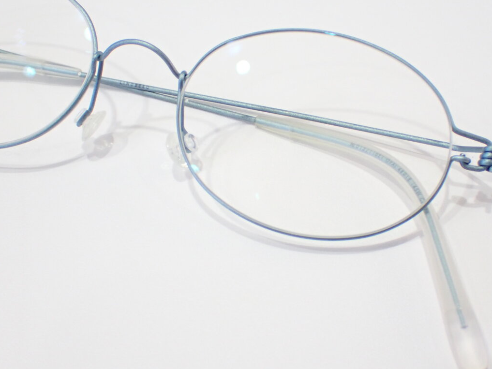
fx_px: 839
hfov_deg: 32.7
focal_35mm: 59
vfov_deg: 24.8
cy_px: 174
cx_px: 270
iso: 800
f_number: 3.2
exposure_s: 1/60
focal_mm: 9.01
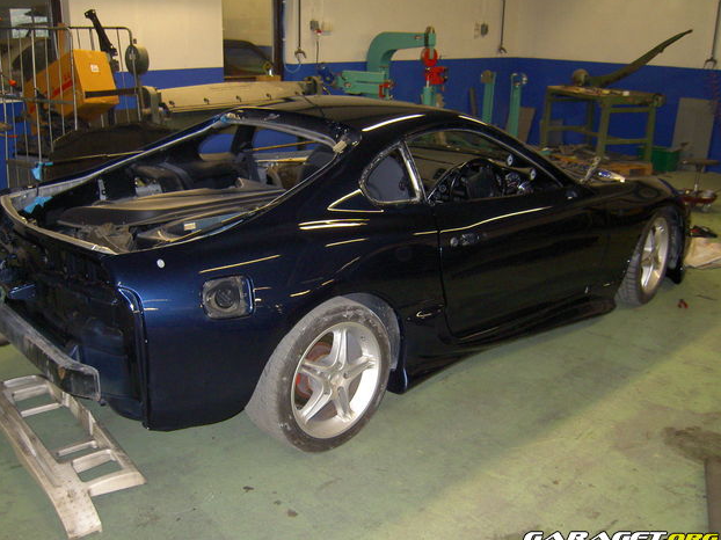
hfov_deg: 52.6
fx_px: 729
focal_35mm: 35
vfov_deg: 40.7
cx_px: 351
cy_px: 271
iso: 200
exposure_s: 1/60
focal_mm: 5.6
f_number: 2.8
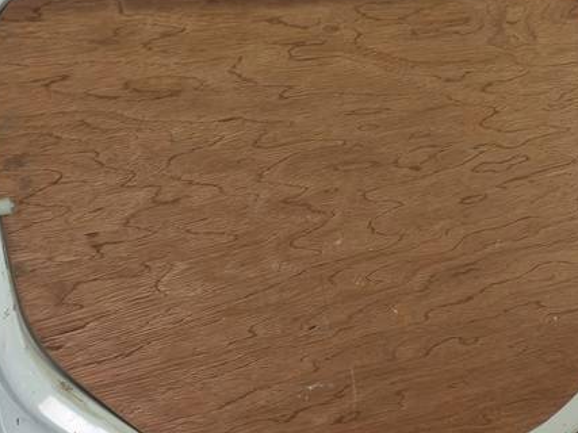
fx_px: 1002
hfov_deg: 32.1
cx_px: 225
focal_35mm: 60
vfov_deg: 24.4
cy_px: 218
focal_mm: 4.6
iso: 32
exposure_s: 1/100
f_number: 1.8
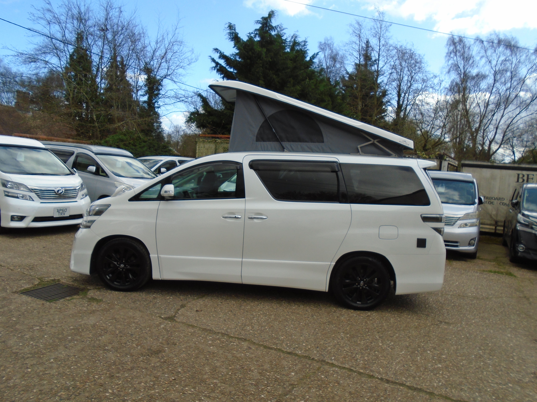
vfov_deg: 53.1
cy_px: 201
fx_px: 403
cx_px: 268
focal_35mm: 26
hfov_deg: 67.3
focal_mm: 4.6
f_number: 3.2
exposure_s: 1/500
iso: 100
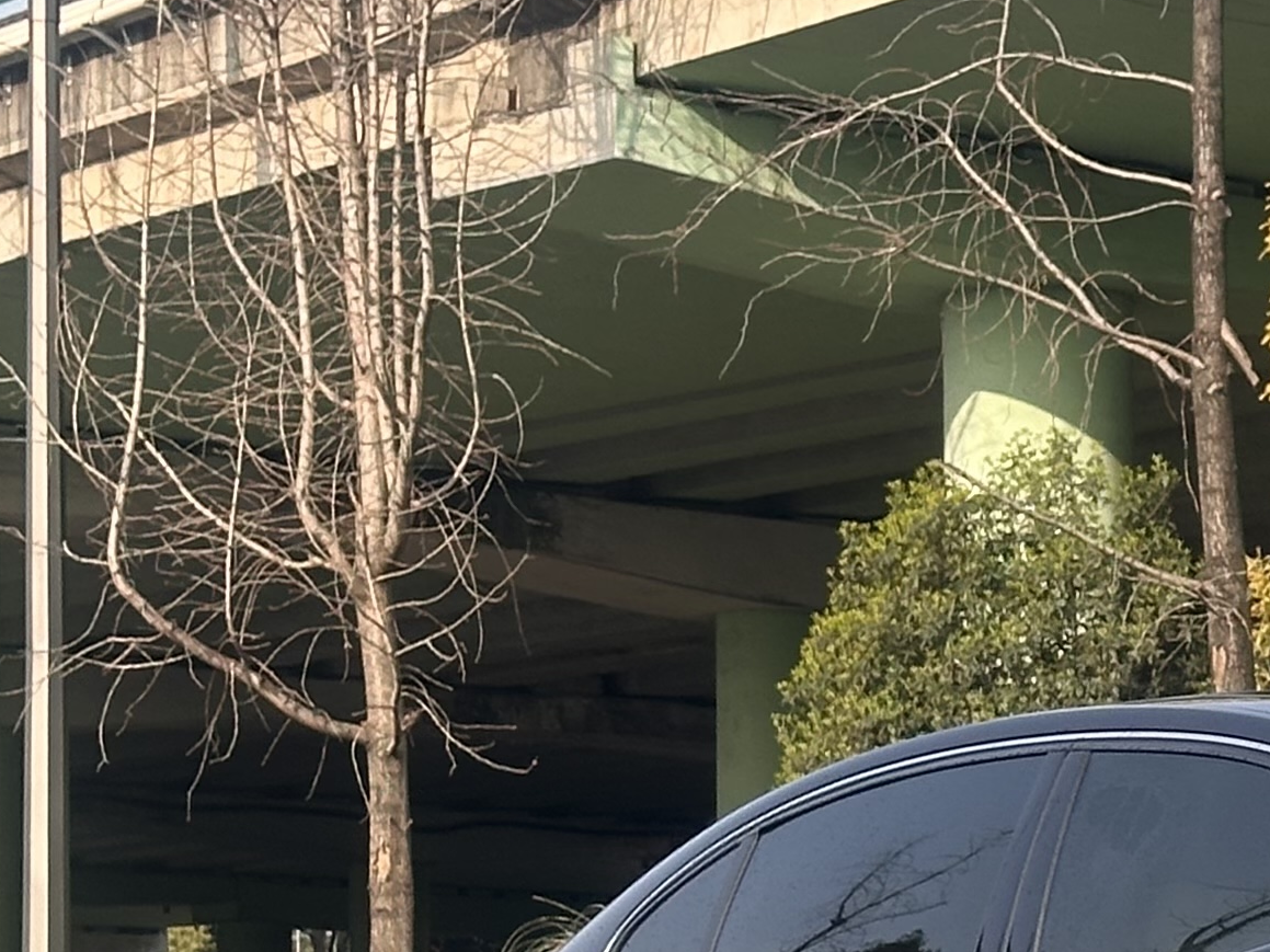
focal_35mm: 167
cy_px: 764
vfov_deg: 8.9
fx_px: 6126
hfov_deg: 11.5
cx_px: 1737
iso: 64
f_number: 1.78
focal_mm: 6.86
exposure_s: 1/1414
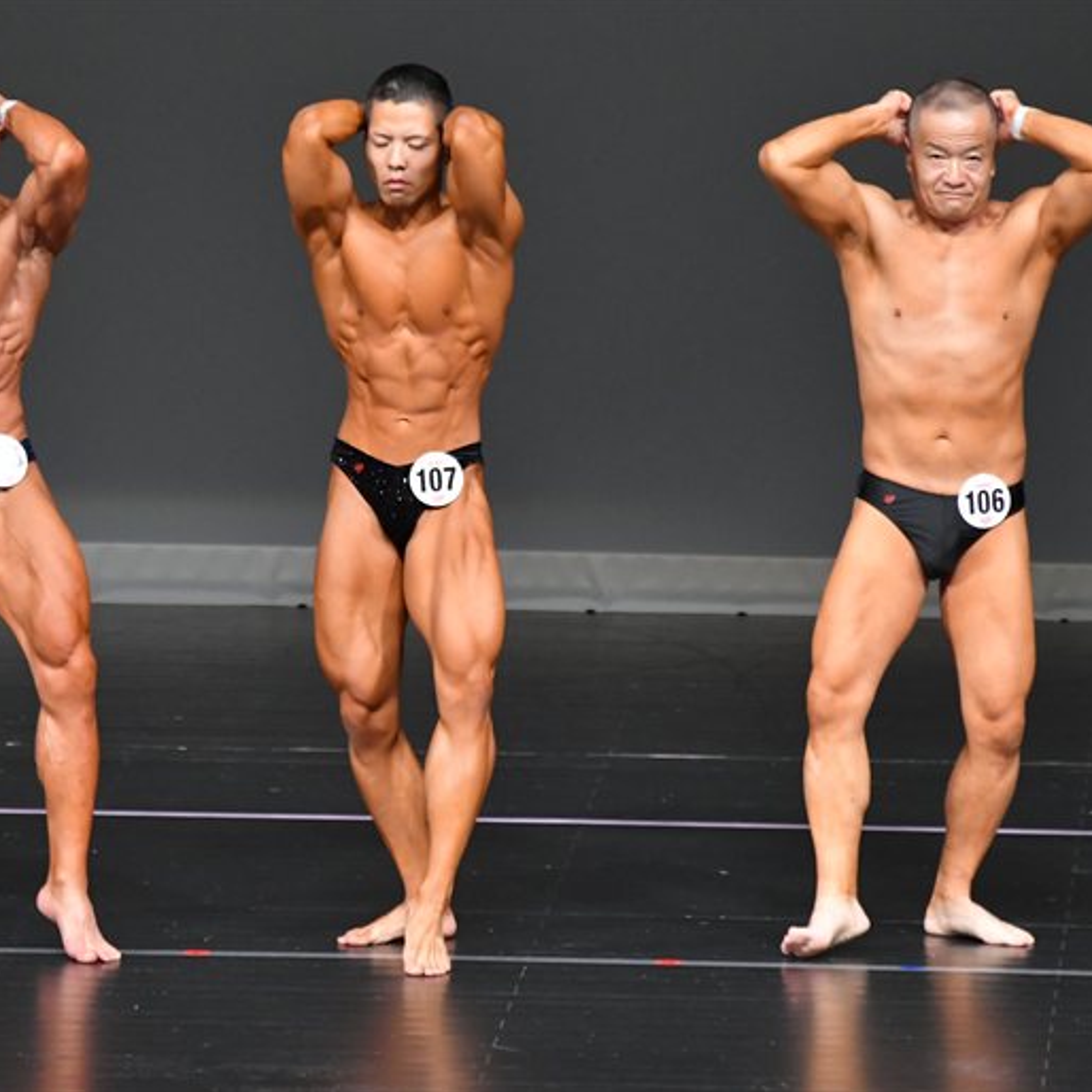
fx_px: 15775
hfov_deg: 4.0
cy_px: 546
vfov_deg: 4.0
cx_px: 398
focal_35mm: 442
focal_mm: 230
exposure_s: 1/400
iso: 4000
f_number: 5.6
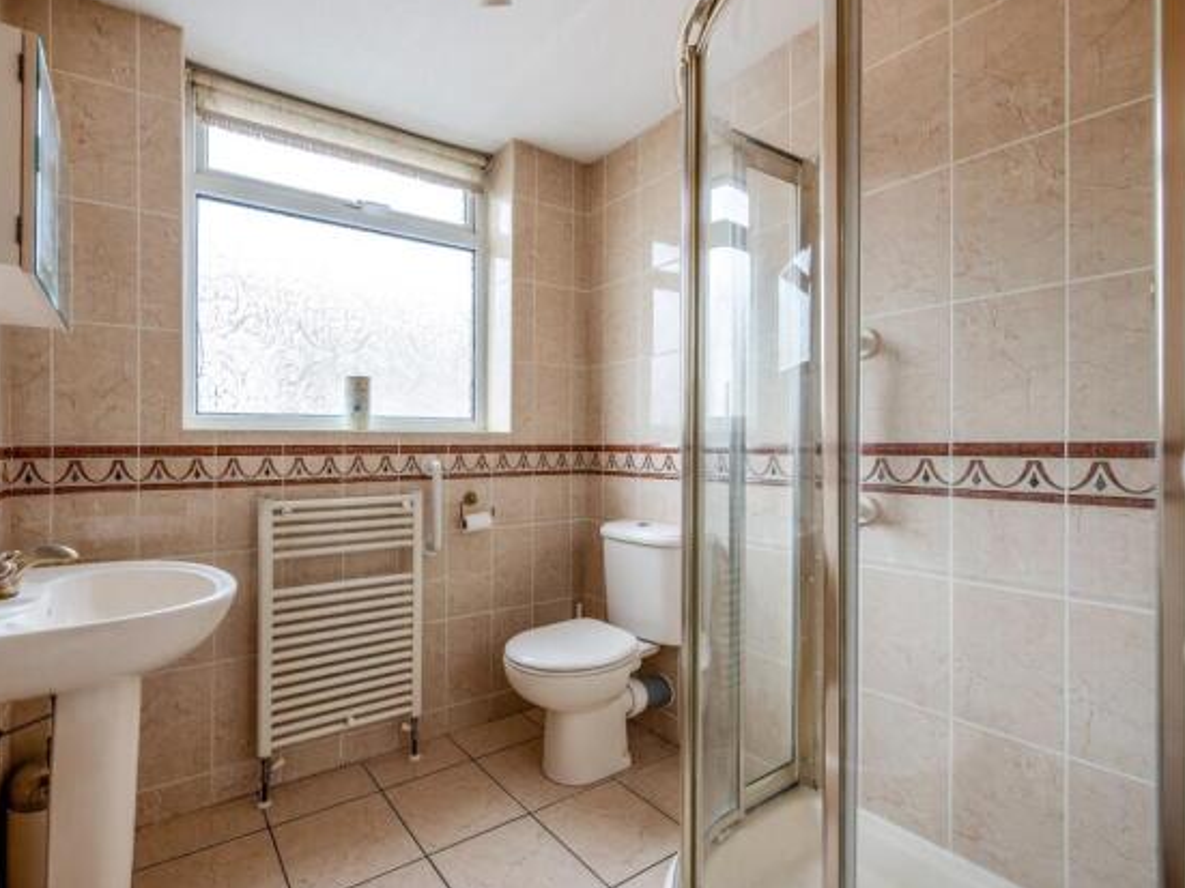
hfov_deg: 93.5
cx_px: 486
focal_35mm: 16
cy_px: 435
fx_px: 548
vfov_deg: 78.1
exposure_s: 1/50
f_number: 7.1
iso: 400
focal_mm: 14
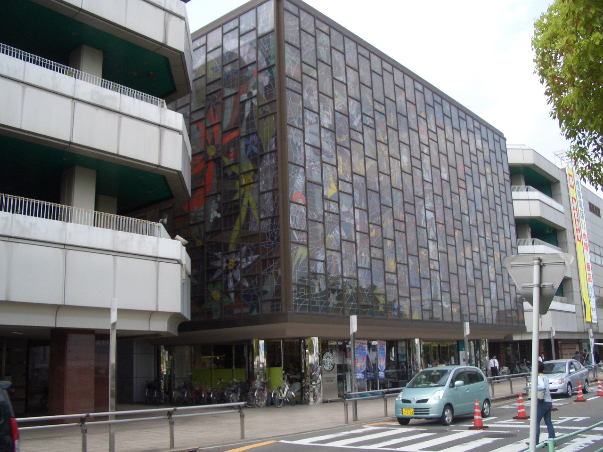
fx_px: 610
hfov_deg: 52.6
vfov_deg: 40.7
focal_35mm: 35
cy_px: 226
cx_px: 302
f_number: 4.3
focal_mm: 5.8
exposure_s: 1/200
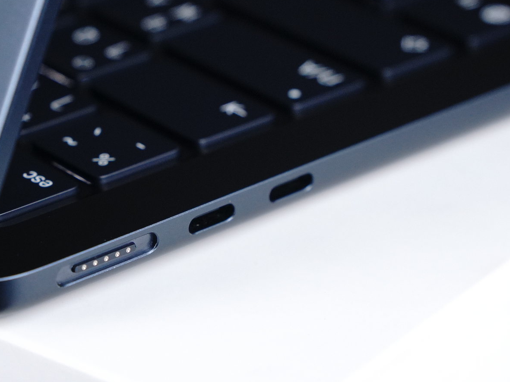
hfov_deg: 11.5
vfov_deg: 8.7
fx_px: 2520
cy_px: 188
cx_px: 124
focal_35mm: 171
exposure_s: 1/80
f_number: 5
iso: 800
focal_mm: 70
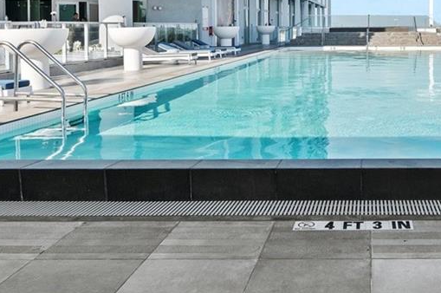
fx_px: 538
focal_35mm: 44
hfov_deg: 42.6
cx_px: 353
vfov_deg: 30.0
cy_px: 76
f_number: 8
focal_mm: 14
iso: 200
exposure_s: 1/500
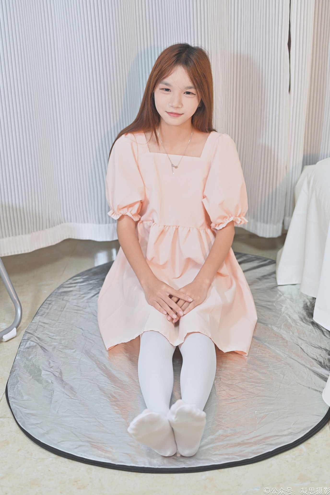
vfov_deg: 39.6
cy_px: 248
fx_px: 687
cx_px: 165
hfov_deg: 27.0
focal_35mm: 50
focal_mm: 50
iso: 2000
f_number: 3.2
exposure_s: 1/100
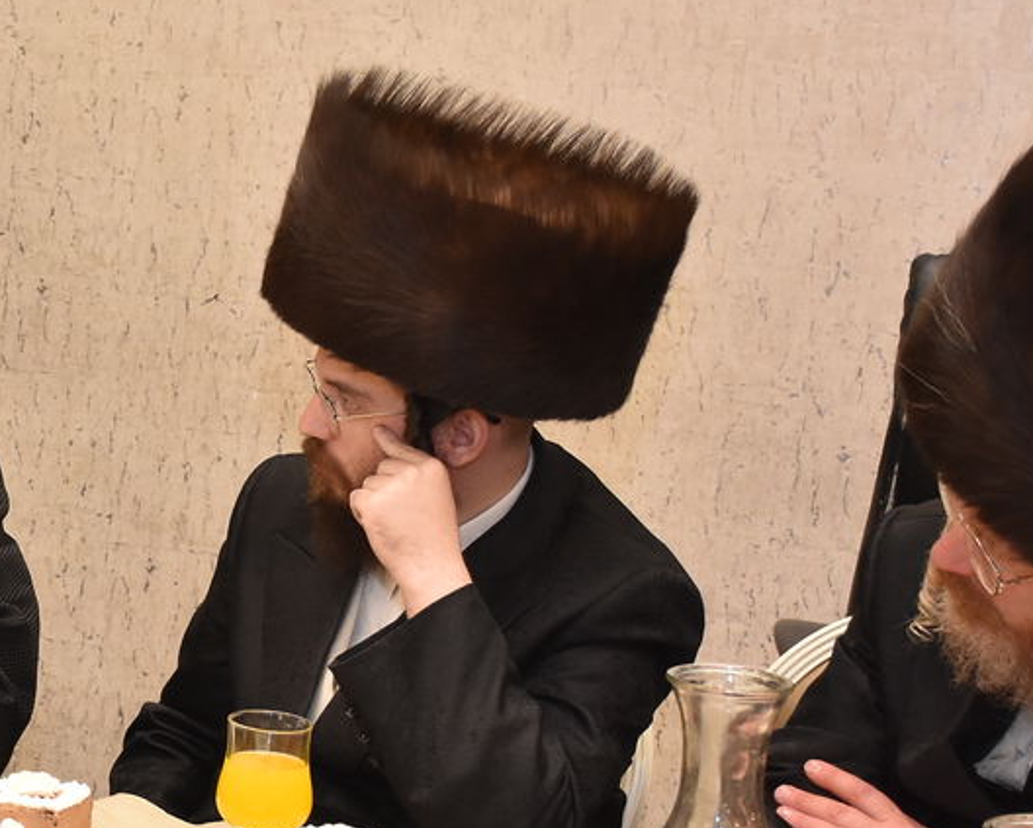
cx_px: -76
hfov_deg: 19.0
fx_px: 2967
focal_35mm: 97
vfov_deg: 15.9
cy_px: 452
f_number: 5.6
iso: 1600
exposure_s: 1/125
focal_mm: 26
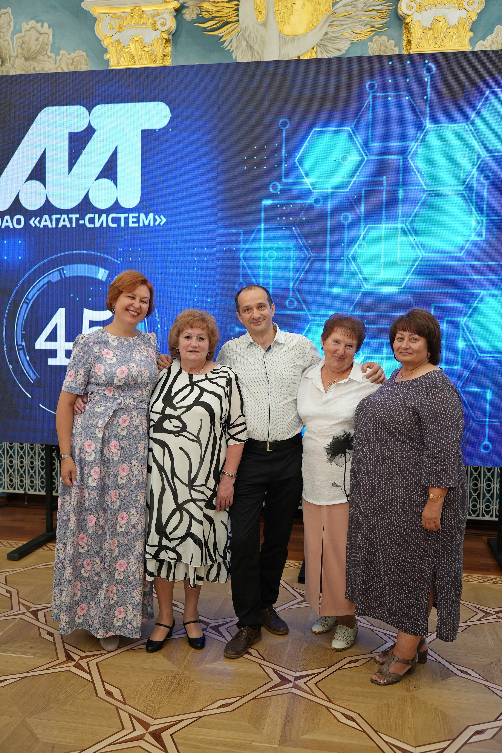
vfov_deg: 55.8
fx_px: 711
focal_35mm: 34
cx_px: 251
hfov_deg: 38.9
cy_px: 376
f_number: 2.8
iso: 640
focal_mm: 34
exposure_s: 1/200
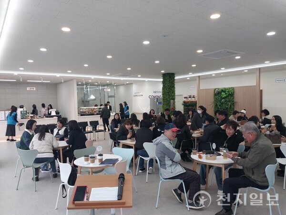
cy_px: 108
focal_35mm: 26
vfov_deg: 53.1
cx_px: 143
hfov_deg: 67.3
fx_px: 215
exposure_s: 1/60
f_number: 1.8
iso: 40
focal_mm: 4
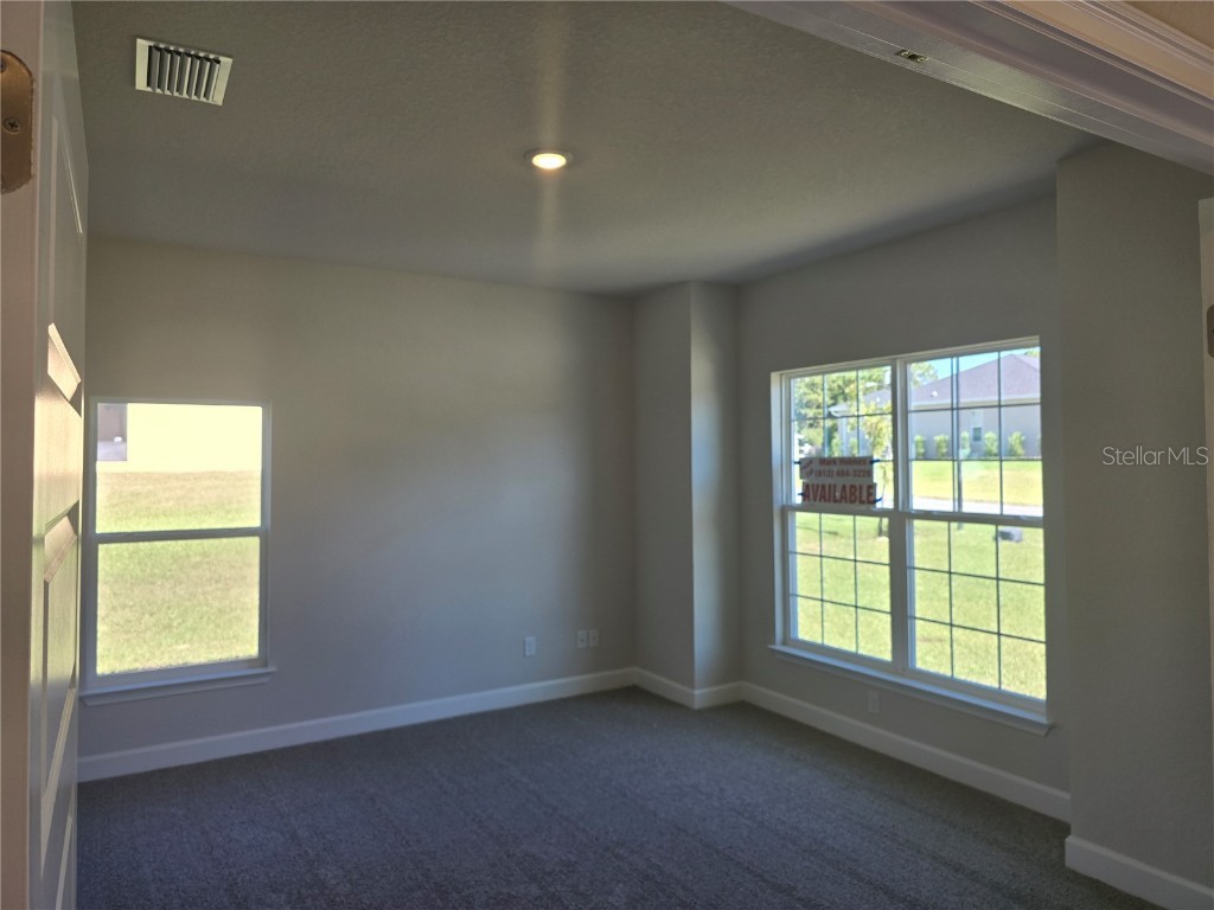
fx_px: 807
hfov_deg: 73.9
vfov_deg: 58.9
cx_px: 607
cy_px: 455
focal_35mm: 23
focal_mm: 6.3
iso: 25
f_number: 1.7
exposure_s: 1/120
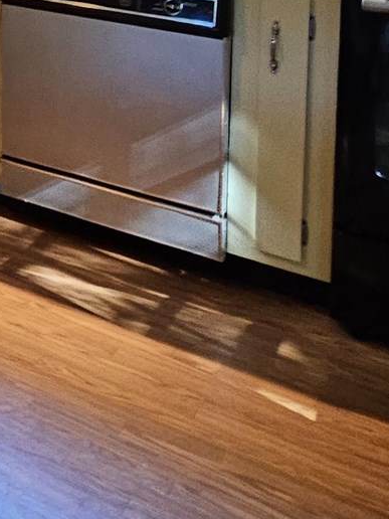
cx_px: -408
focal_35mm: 58
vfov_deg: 27.3
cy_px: -173
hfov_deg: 17.4
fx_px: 869
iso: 320
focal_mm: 2.2
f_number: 2.2
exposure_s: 1/30
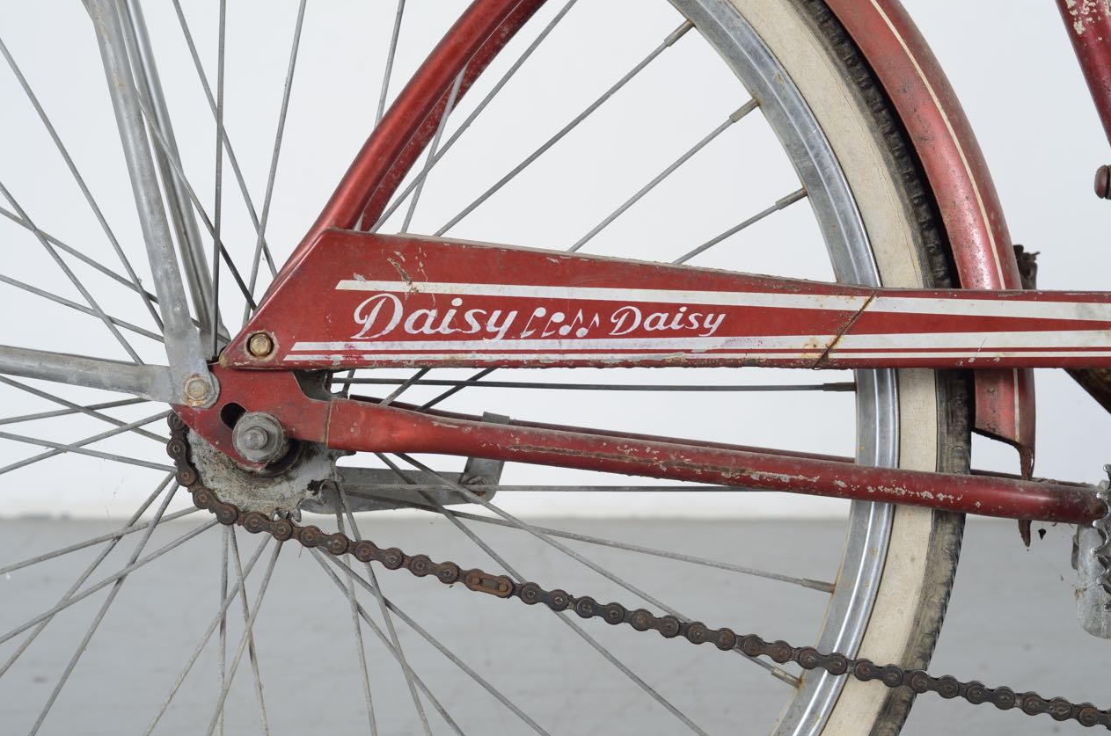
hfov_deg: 26.7
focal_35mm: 76
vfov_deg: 17.9
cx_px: 555
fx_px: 2341
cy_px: 372
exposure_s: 1/125
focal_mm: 50
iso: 100
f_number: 5.6
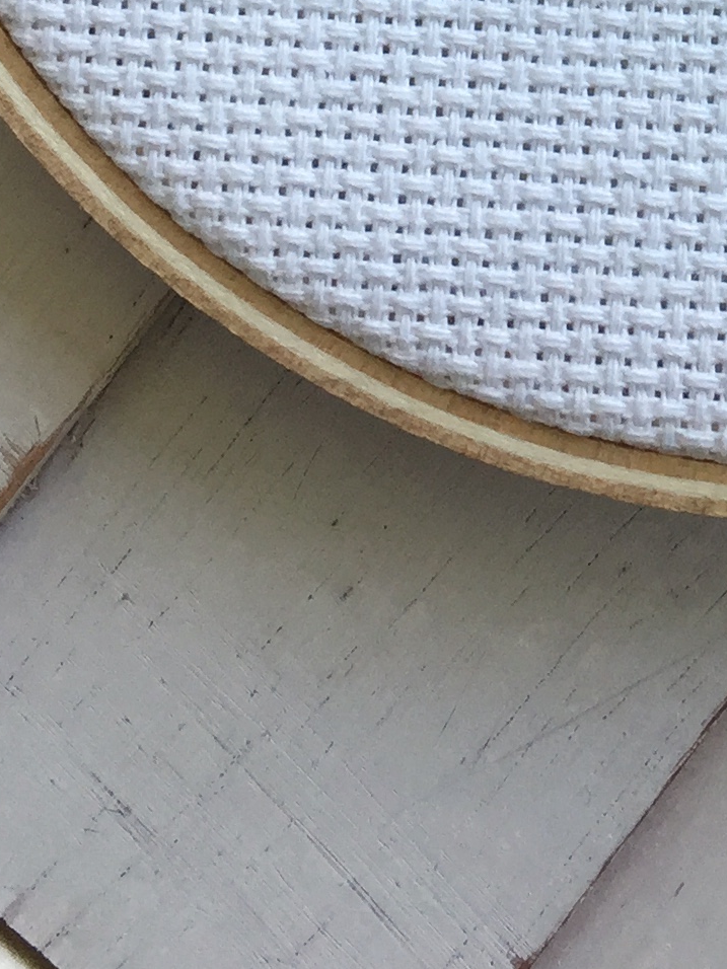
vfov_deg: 17.5
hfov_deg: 14.6
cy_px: -562
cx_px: 804
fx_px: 2772
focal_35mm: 99
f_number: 2.2
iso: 50
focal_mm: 4.15
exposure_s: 1/120
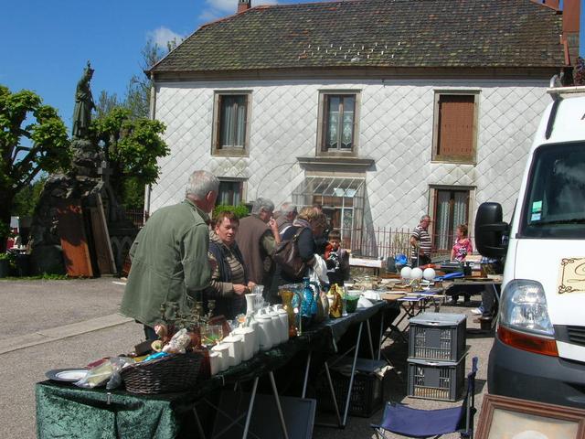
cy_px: 220
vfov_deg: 36.0
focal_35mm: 40
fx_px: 676
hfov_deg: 46.8
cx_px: 292
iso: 50
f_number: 5.9
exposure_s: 1/389
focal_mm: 6.6
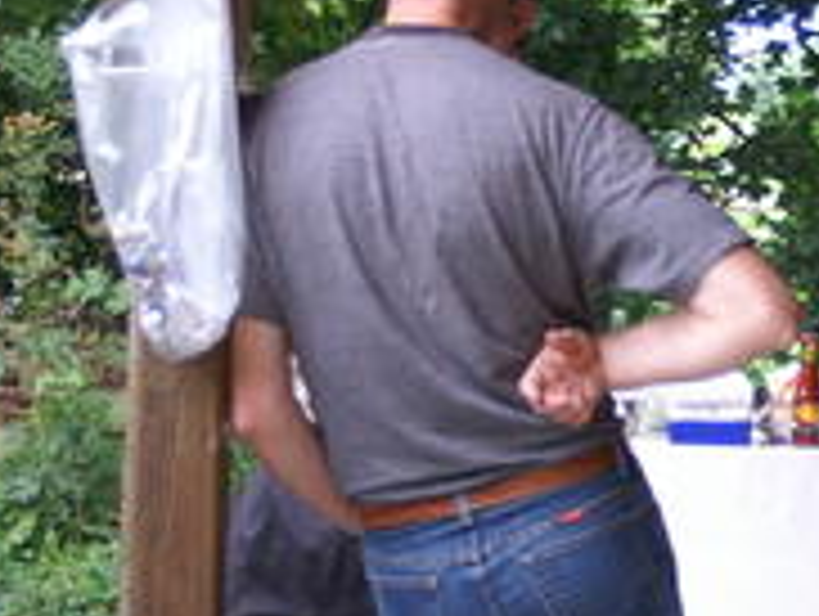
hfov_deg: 12.9
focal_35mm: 152
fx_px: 3601
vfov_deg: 9.8
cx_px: 724
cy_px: 337
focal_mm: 30
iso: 200
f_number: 4
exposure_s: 1/10
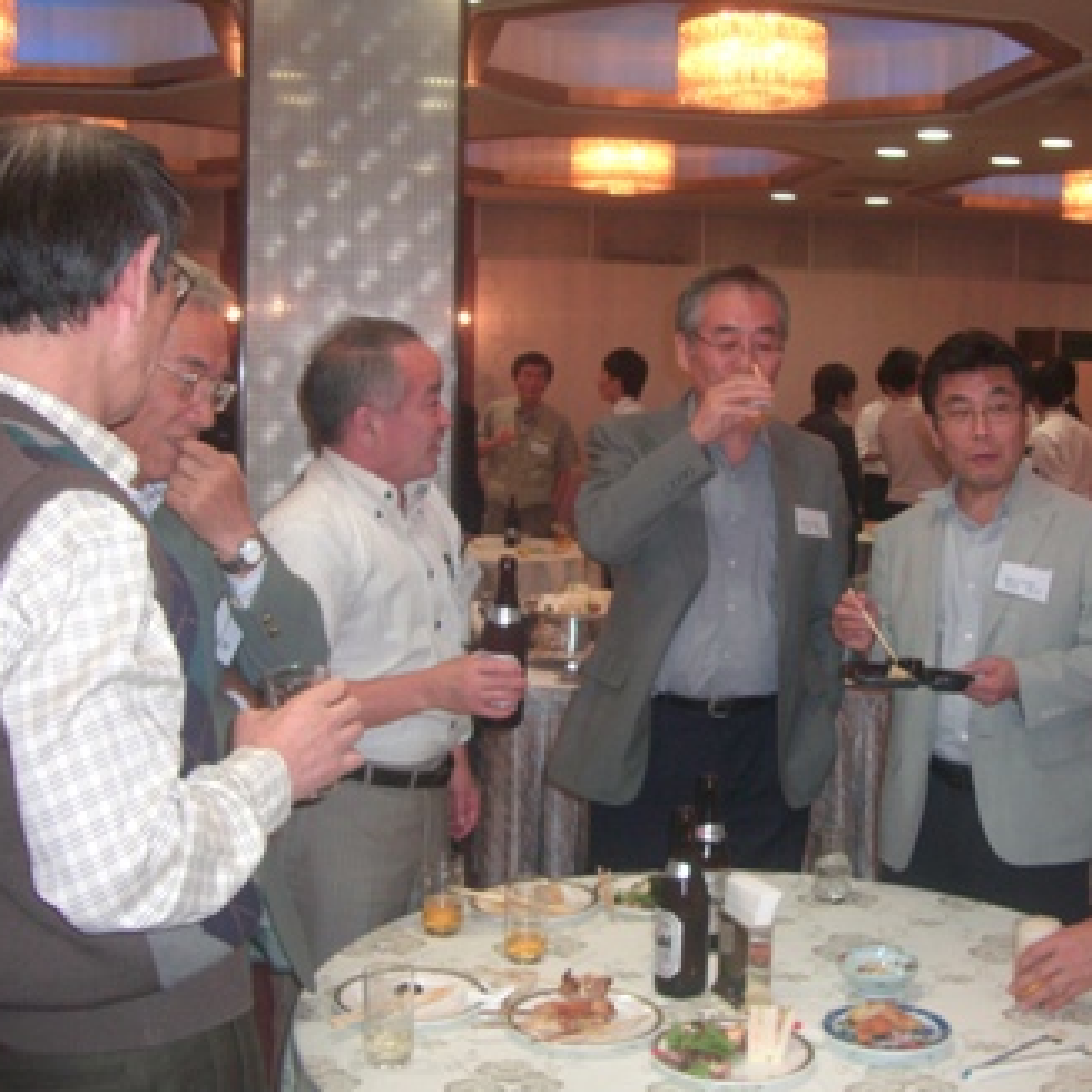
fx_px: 1642
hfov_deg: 36.5
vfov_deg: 36.8
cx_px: 705
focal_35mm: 46
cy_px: 534
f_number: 2.8
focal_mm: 7.9
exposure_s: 1/60
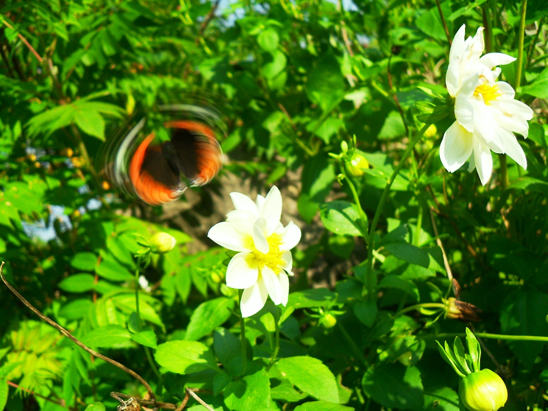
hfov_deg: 52.6
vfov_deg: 40.7
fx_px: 554
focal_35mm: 35
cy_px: 206
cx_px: 274
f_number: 8.9
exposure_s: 1/90
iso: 100
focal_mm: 6.2
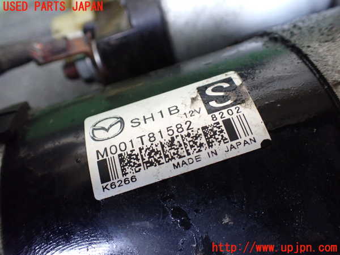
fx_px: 295
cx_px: 170
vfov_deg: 46.8
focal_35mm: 30
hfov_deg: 60.0
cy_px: 128
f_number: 2.3
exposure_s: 1/50
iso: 800
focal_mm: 5.4
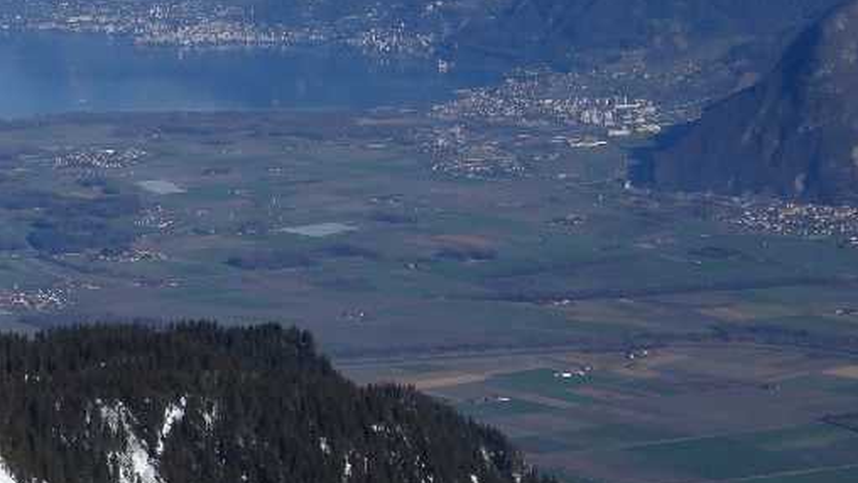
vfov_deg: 8.0
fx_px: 3459
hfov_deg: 14.0
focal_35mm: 152
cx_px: 79
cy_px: 154
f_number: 7.1
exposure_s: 1/800
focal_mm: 17.8
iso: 125
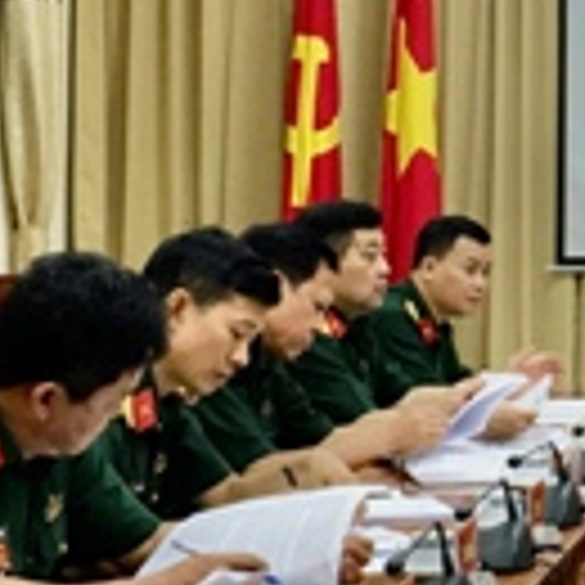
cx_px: 884
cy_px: 184
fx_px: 2505
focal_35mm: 131
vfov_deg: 13.3
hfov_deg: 12.6
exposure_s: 1/17
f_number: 2.2
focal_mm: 4.15
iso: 40
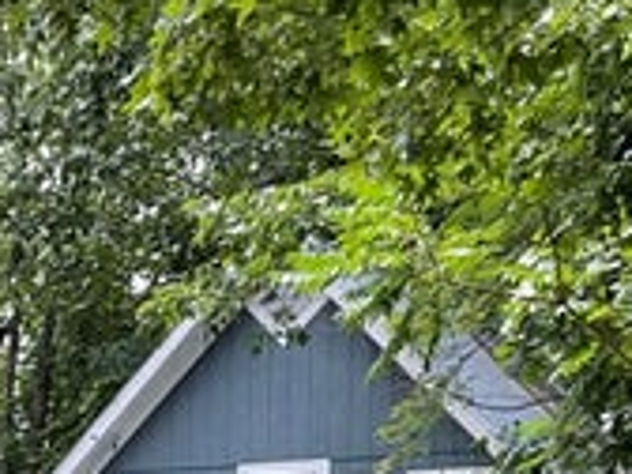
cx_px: -160
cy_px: 895
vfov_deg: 9.5
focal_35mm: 147
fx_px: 2684
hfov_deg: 13.0
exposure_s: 1/314
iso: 16
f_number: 1.8
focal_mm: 3
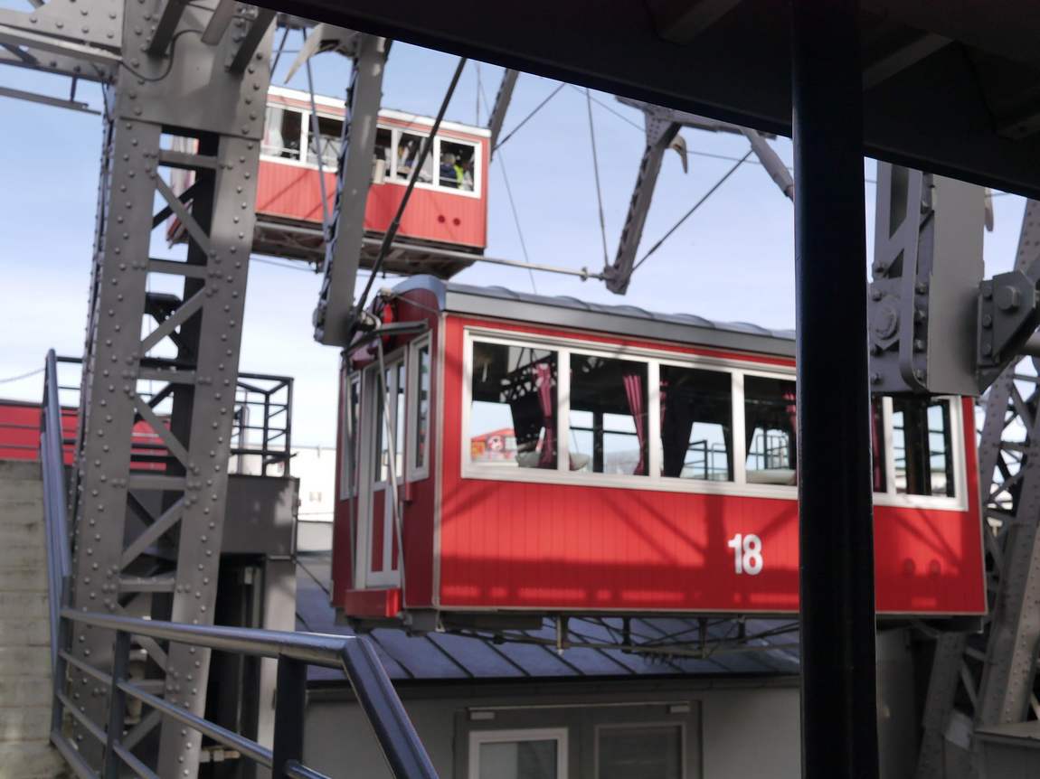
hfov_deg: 46.8
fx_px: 1202
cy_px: 390
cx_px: 520
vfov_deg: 35.9
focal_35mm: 40
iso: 160
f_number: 4.5
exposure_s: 1/640
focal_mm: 20
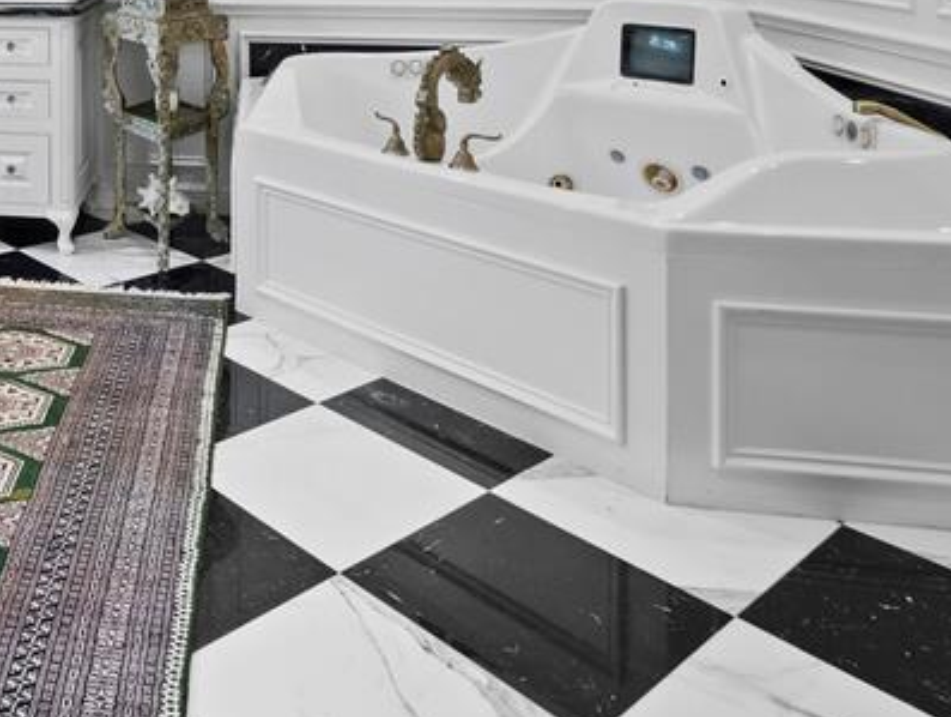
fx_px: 991
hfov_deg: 45.3
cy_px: -74
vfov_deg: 34.3
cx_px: 53
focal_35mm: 36
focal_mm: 7
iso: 200
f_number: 11
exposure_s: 1
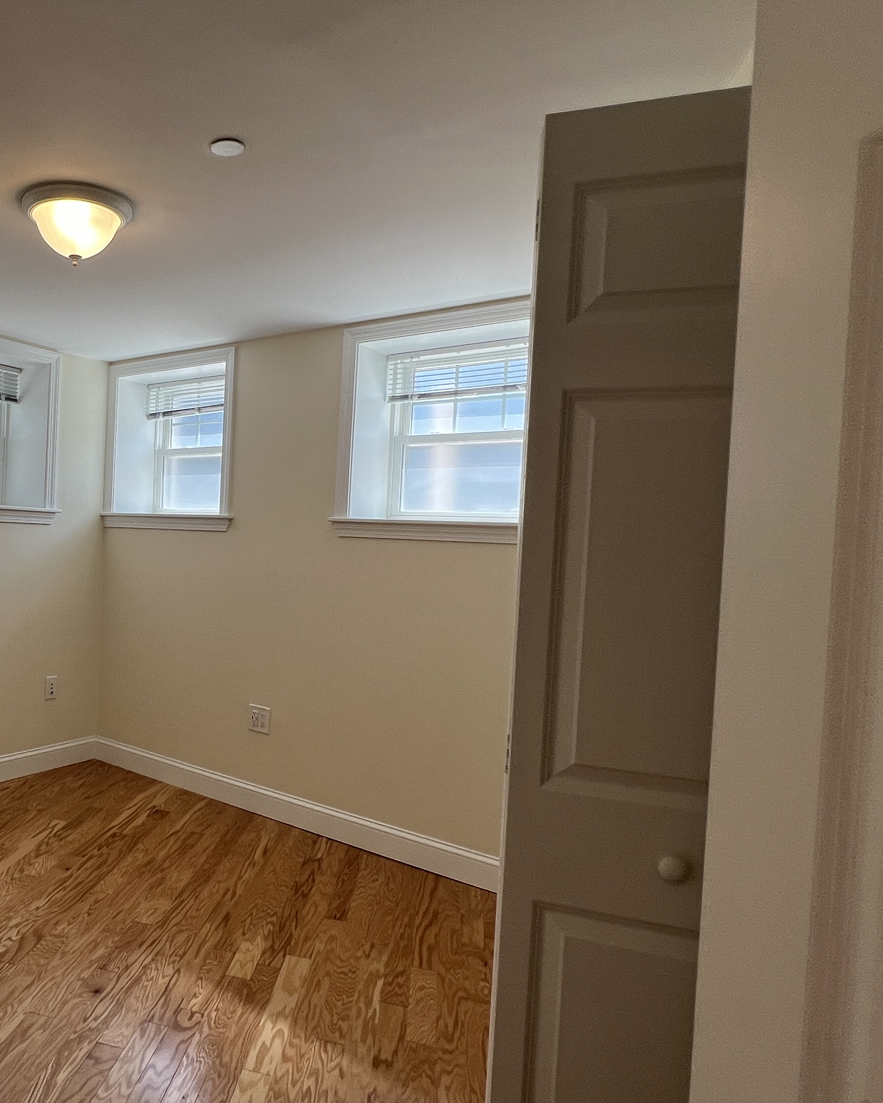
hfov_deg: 55.9
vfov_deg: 72.6
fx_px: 751
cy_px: 561
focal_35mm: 23
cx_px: 158
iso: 32
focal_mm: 1.57
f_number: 1.8
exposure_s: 1/120
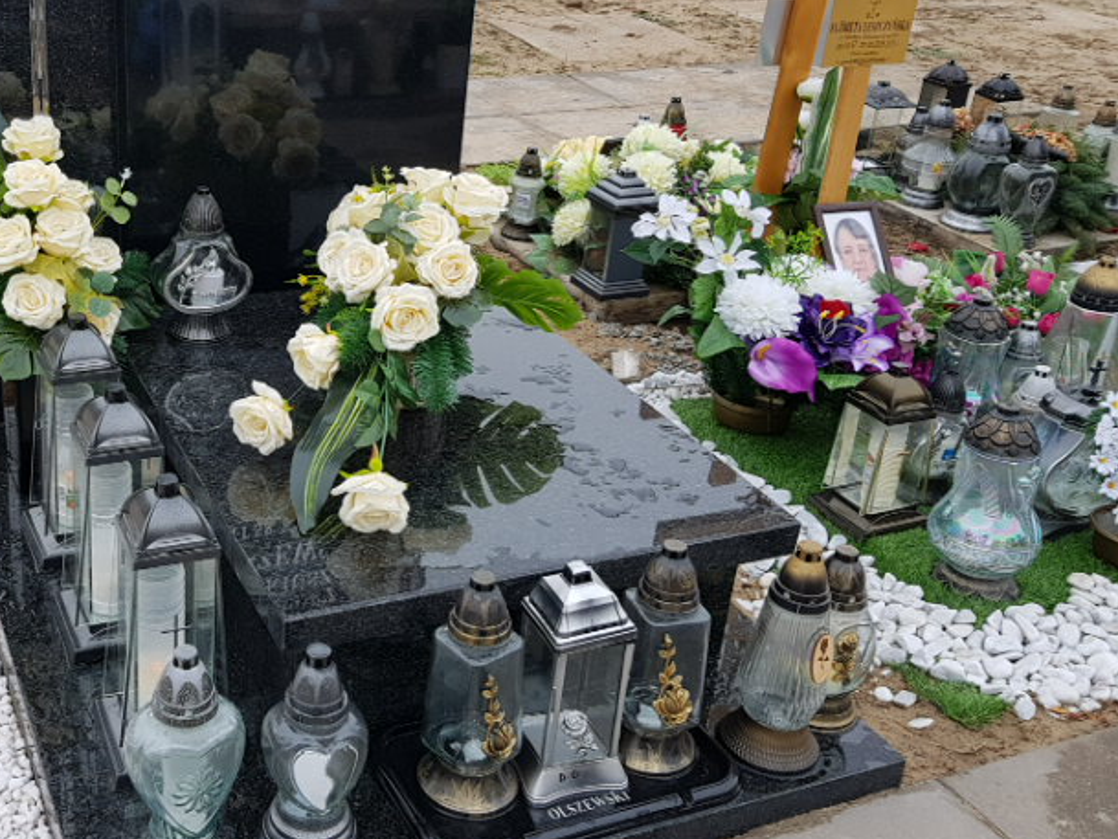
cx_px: 327
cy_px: 352
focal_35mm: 41
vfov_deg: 35.1
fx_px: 1324
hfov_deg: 44.7
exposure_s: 1/209
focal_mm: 4.2
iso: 40
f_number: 1.7
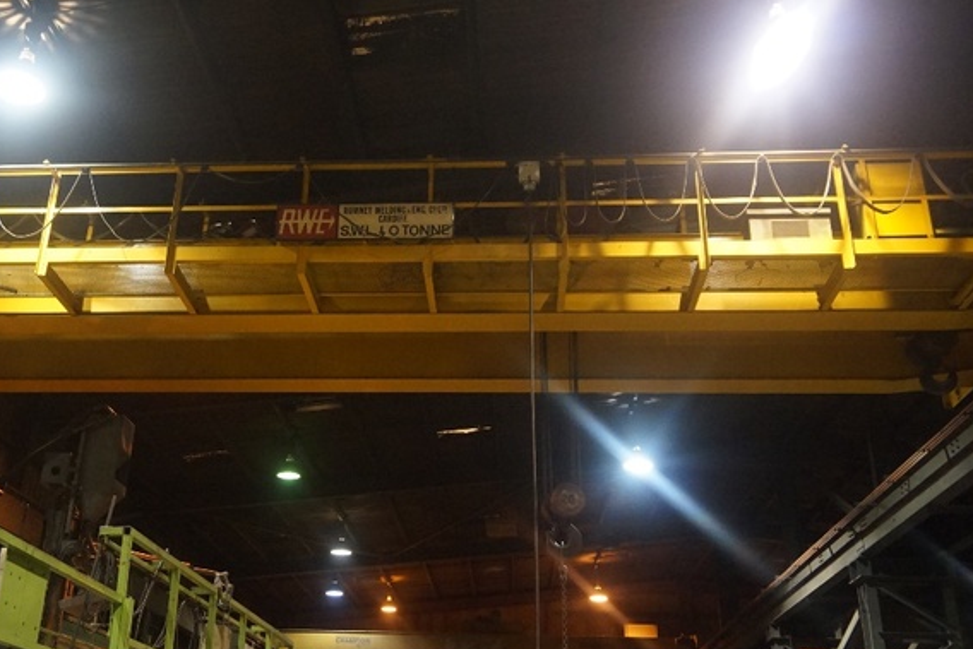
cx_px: 413
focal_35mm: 38
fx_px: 1027
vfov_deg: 35.1
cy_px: 301
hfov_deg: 50.5
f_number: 4
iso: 3200
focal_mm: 20
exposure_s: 1/60
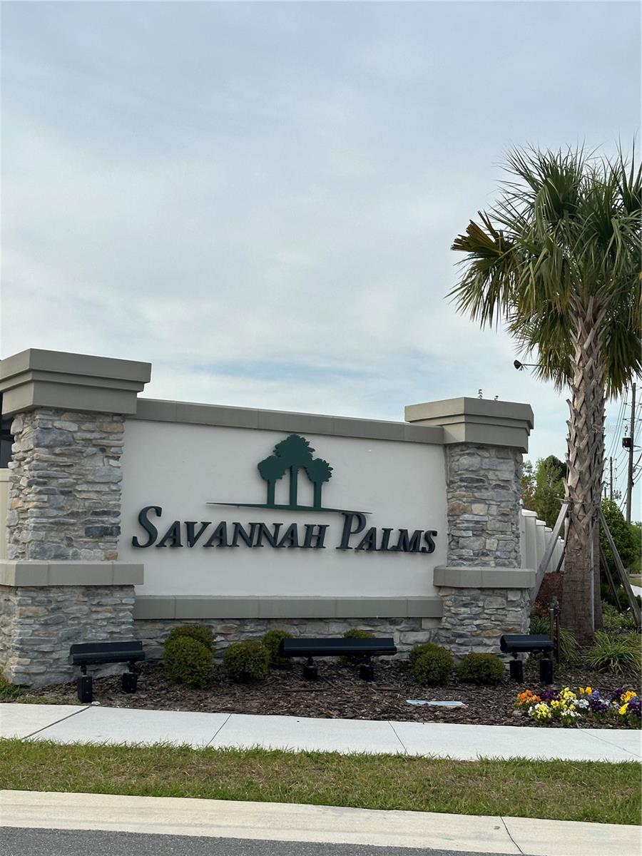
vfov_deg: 39.7
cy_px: 428
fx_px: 1187
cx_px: 321
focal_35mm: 48
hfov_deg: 30.3
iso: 64
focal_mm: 6.86
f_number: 1.78
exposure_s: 1/3155
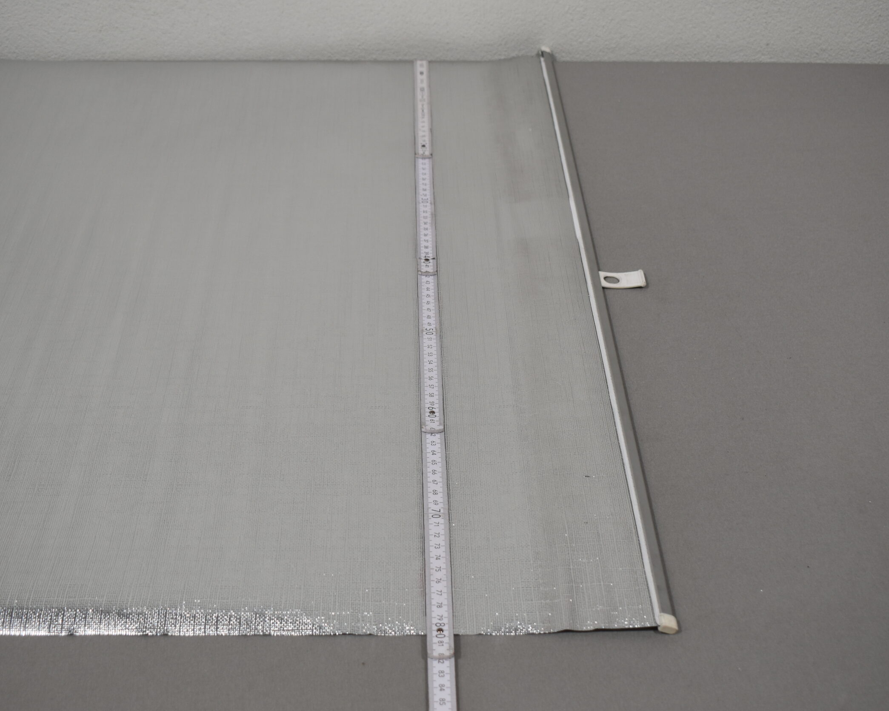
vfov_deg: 32.4
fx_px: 1225
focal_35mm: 47
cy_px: 353
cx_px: 436
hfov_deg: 39.9
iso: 280
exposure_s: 1/125
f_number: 5.6
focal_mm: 27
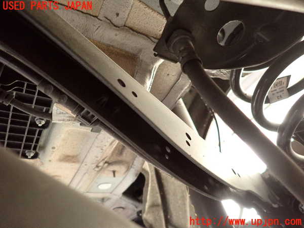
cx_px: 152
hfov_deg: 69.4
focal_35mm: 25
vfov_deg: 54.9
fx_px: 220
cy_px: 114
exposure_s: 1/125
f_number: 2
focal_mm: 4.5
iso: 1000
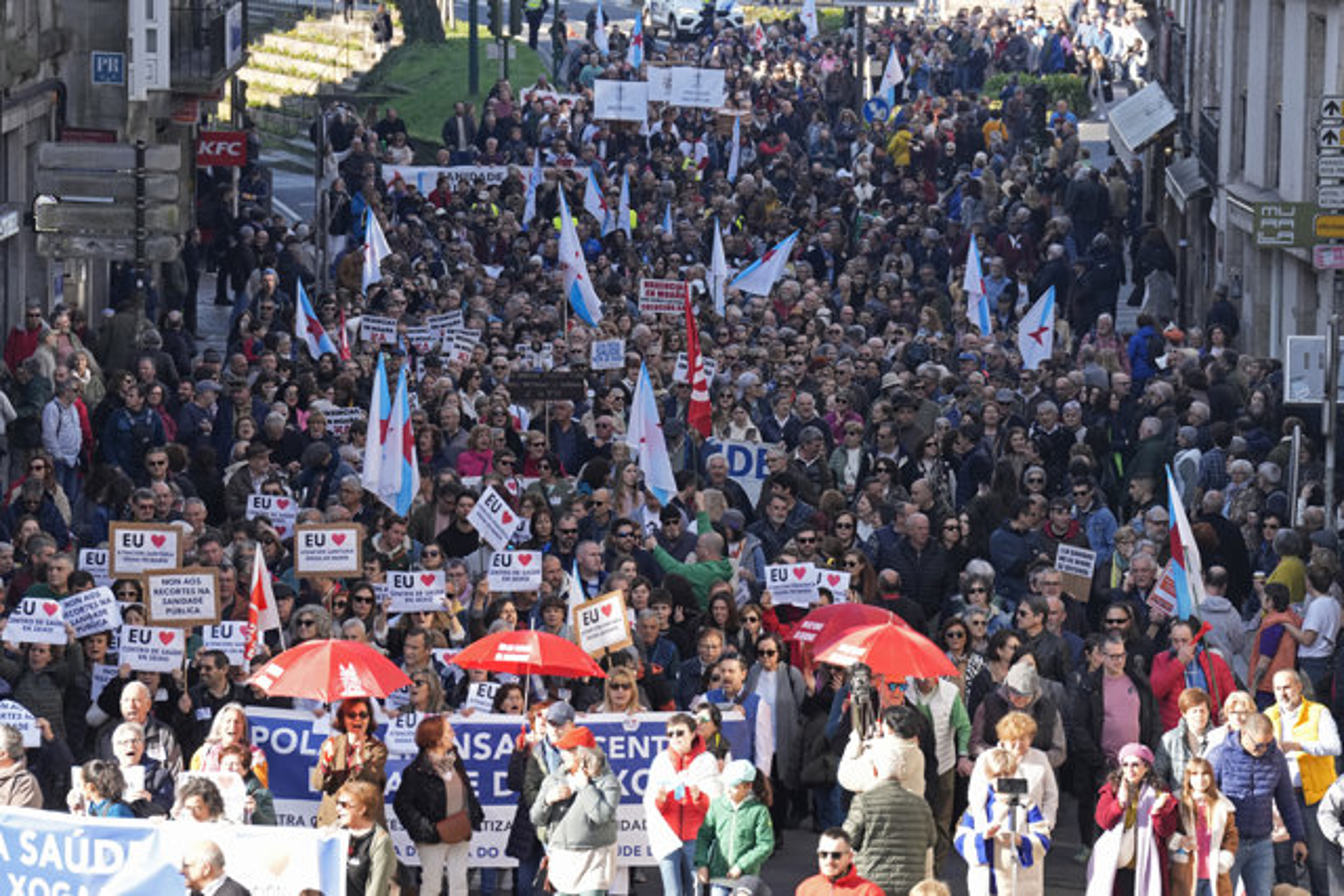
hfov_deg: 10.3
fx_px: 7468
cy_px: 448
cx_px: 672
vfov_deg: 6.9
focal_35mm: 200
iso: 800
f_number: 7.1
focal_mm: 200
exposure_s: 1/500
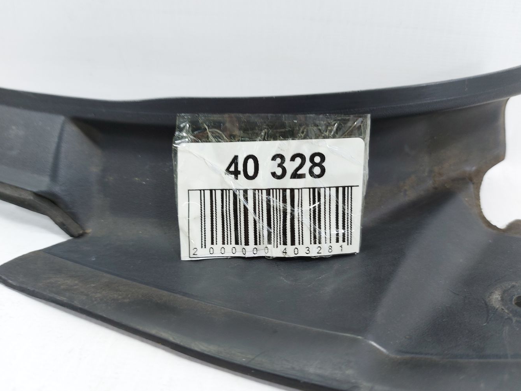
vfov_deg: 54.9
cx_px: 264
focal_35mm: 25
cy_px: 196
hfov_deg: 69.4
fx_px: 376
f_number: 1.8
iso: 64
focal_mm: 5.23
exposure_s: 1/50
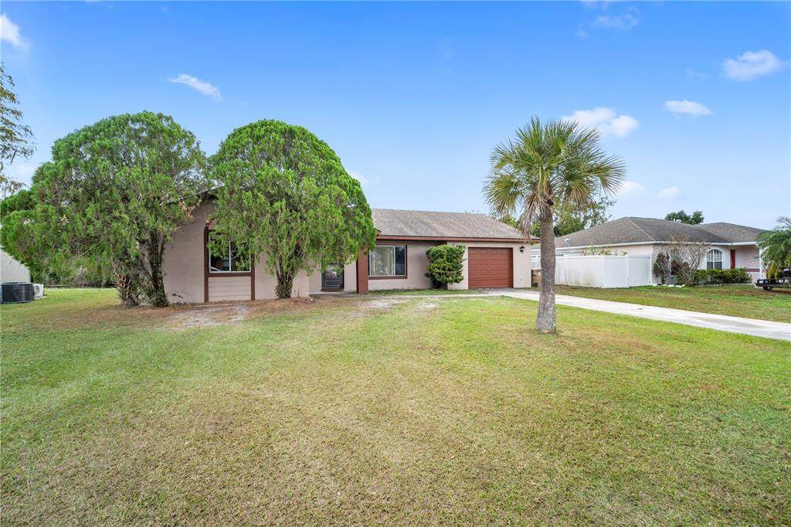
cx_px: 396
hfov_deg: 104.3
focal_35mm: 14
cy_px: 264
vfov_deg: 81.2
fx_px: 307
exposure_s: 1/30
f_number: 9
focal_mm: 14
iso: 100
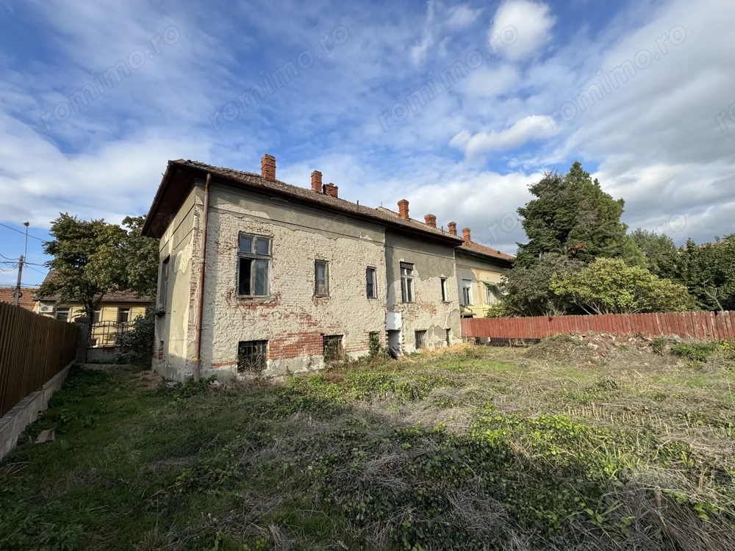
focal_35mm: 14
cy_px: 276
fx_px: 297
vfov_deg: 85.7
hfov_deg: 102.1
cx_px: 368
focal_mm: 2.22
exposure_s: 1/1277
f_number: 2.2
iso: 50
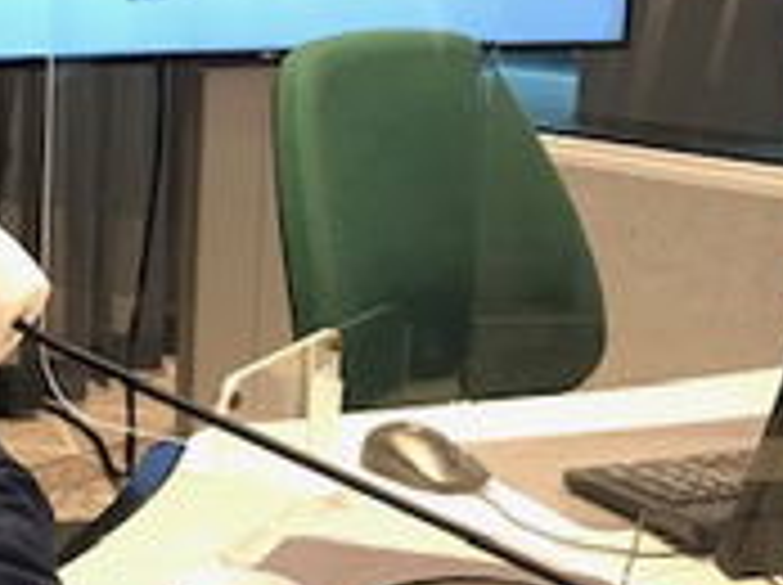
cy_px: 382
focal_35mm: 91
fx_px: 2056
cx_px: -261
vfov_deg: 16.2
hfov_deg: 19.7
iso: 40
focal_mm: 3.99
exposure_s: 1/19
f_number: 1.8
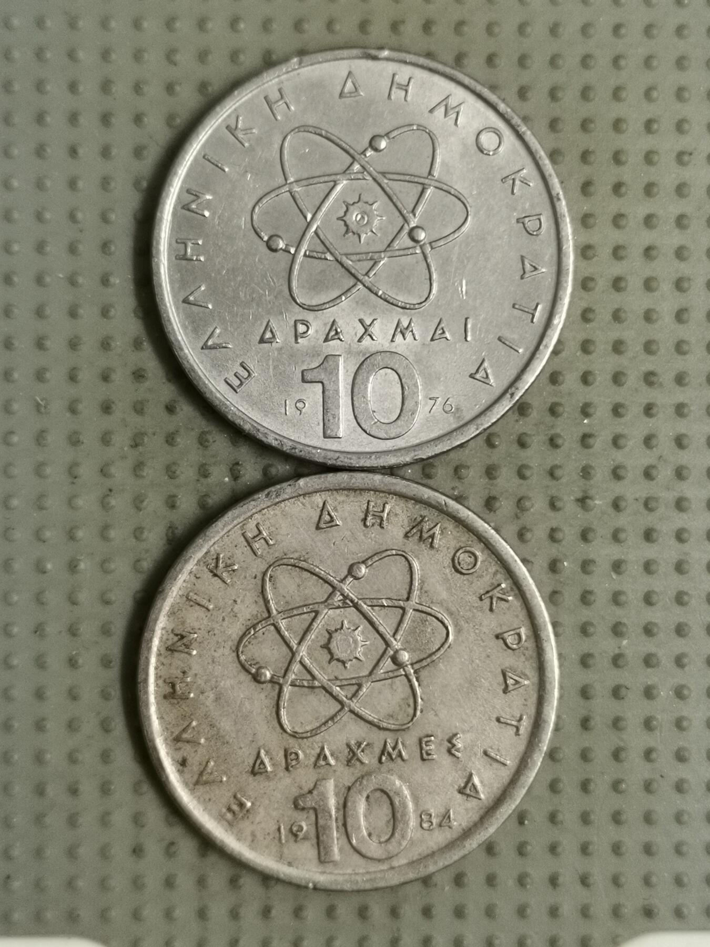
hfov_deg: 28.0
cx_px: 355
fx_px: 1422
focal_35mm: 52
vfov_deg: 36.8
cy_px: 474
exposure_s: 1/25.7
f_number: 1.8
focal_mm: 4.75
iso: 400
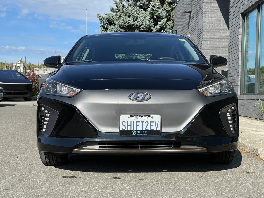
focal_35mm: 59
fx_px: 450
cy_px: 102
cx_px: 134
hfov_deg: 32.7
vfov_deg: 24.8
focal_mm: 6
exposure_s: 1/1453
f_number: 2
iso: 25
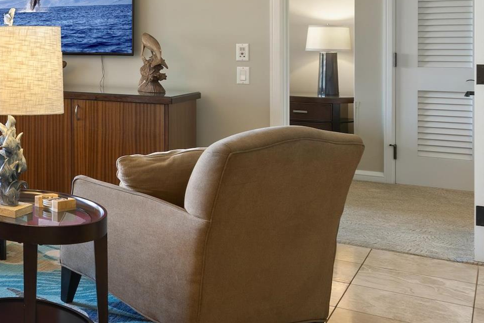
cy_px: 43
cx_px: -243
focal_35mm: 54
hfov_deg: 26.5
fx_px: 726
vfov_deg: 24.5
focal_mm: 17
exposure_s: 1.6
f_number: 8
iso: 100
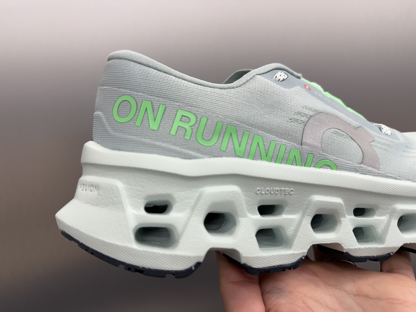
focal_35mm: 24
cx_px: 208
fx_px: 288
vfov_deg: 56.8
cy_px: 156
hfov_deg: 71.6
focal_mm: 6.76
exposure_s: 1/120
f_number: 1.78
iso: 160
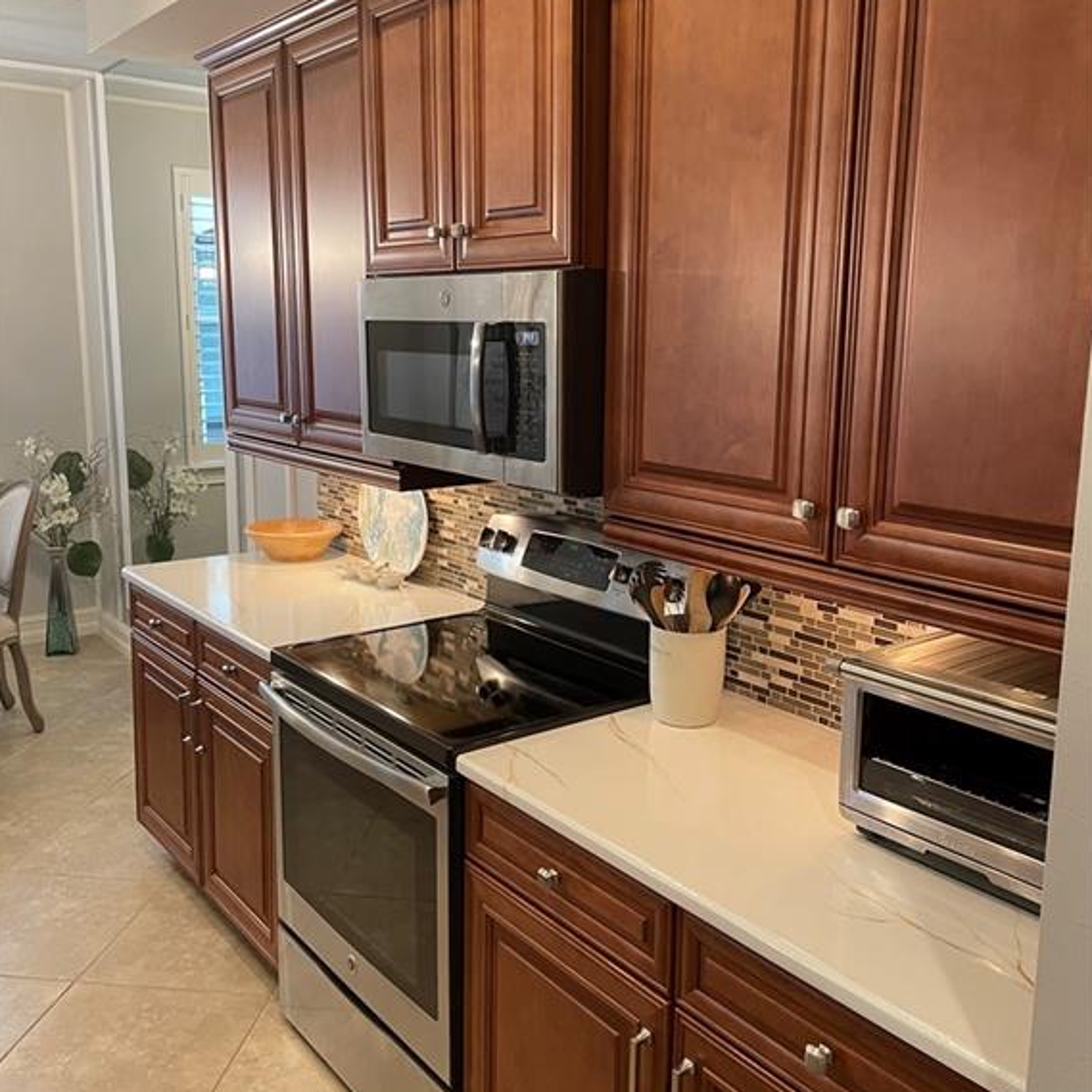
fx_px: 1106
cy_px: 499
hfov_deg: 52.5
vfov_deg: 52.5
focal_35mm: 31
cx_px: 547
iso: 160
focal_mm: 4.2
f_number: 1.6
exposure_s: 1/60
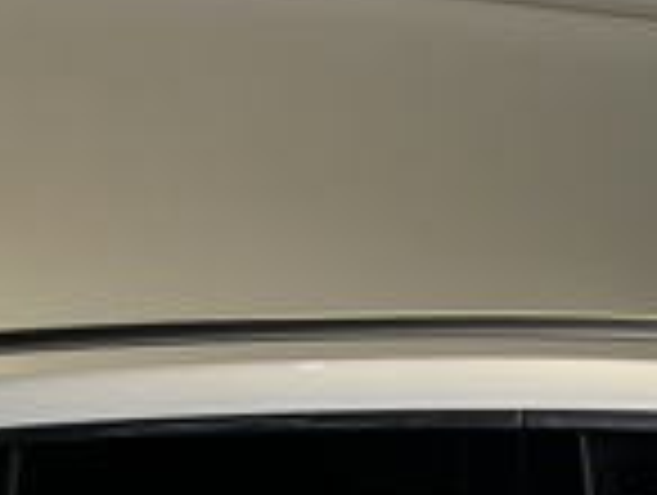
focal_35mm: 142
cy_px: 1030
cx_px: 900
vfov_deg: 9.7
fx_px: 2700
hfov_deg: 13.3
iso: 40
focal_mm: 5.1
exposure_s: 1/122
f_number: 1.6
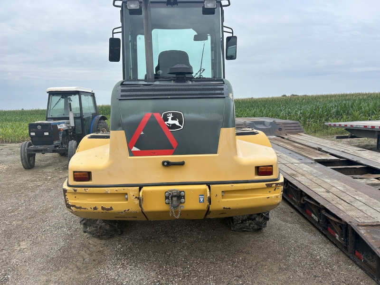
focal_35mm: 26
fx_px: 285
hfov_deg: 67.3
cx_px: 190
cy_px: 142
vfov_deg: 53.1
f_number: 1.5
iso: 50
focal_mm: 5.7
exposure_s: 1/3704
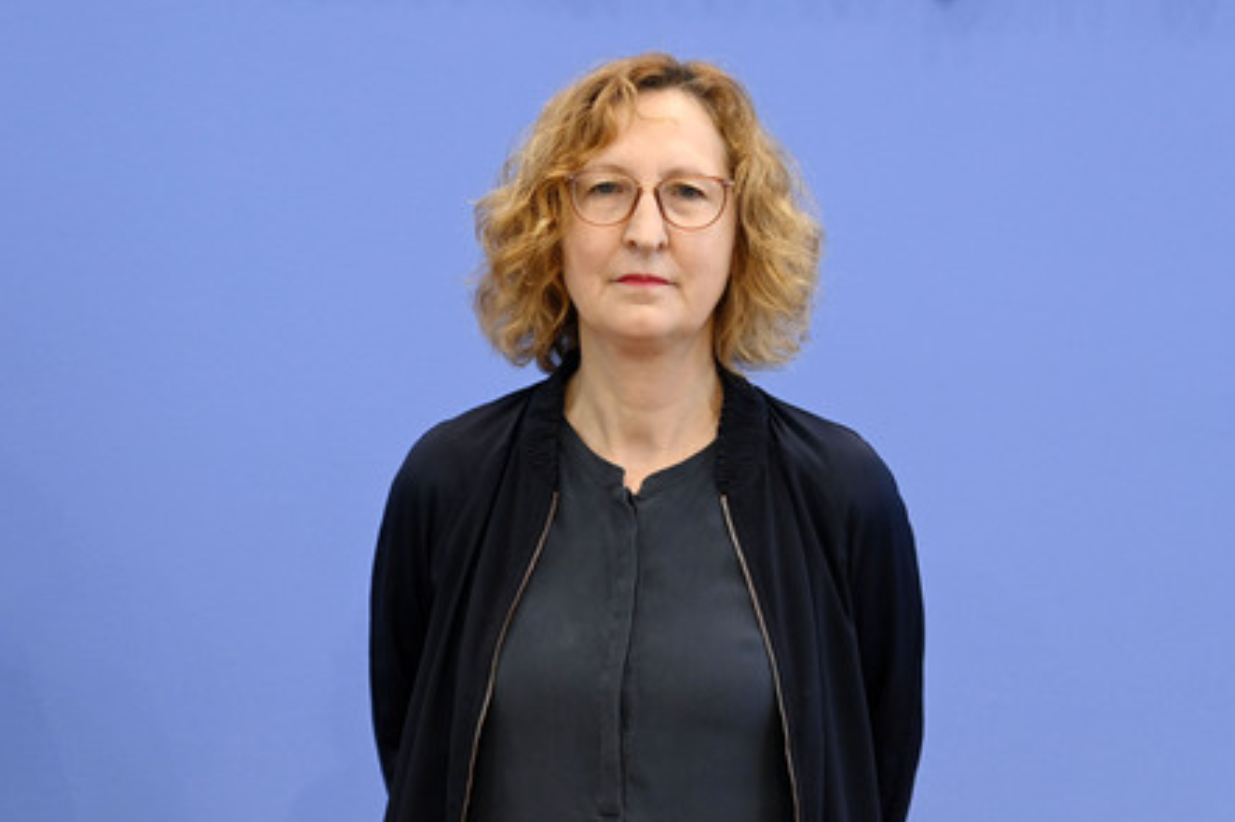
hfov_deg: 38.9
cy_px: 414
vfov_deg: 26.4
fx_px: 1748
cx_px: 622
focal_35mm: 51
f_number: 4.5
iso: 4000
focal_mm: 50
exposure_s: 1/500
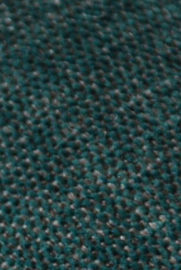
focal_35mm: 646
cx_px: -89
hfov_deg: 2.1
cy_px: 324
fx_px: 4861
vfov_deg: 3.2
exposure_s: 1/100
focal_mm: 66
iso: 400
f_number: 5.3
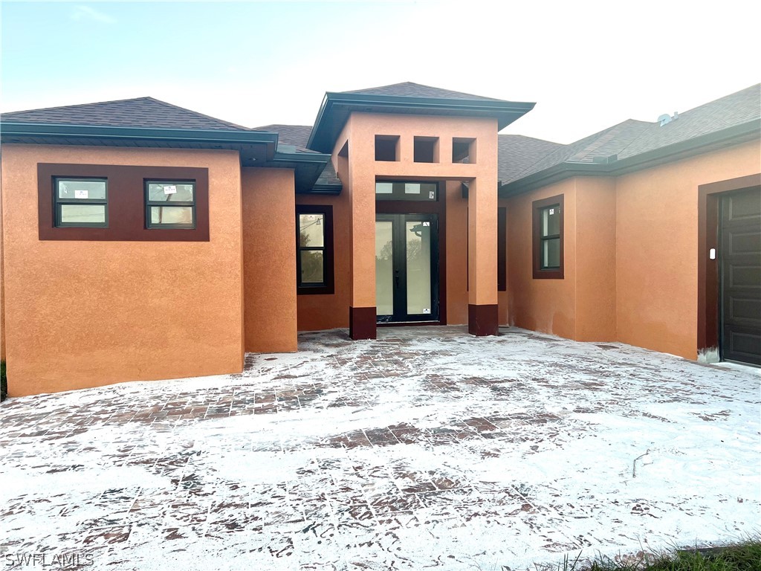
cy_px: 286
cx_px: 380
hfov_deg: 67.3
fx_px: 572
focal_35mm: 26
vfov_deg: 53.1
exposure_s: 1/297
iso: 50
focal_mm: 5.7
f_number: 1.5
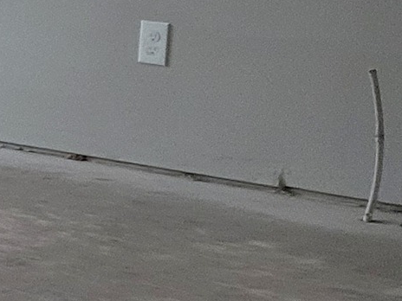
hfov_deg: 8.8
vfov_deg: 8.6
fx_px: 1997
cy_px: 58
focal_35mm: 172
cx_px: -904
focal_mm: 5.4
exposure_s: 1/120
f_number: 1.8
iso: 250
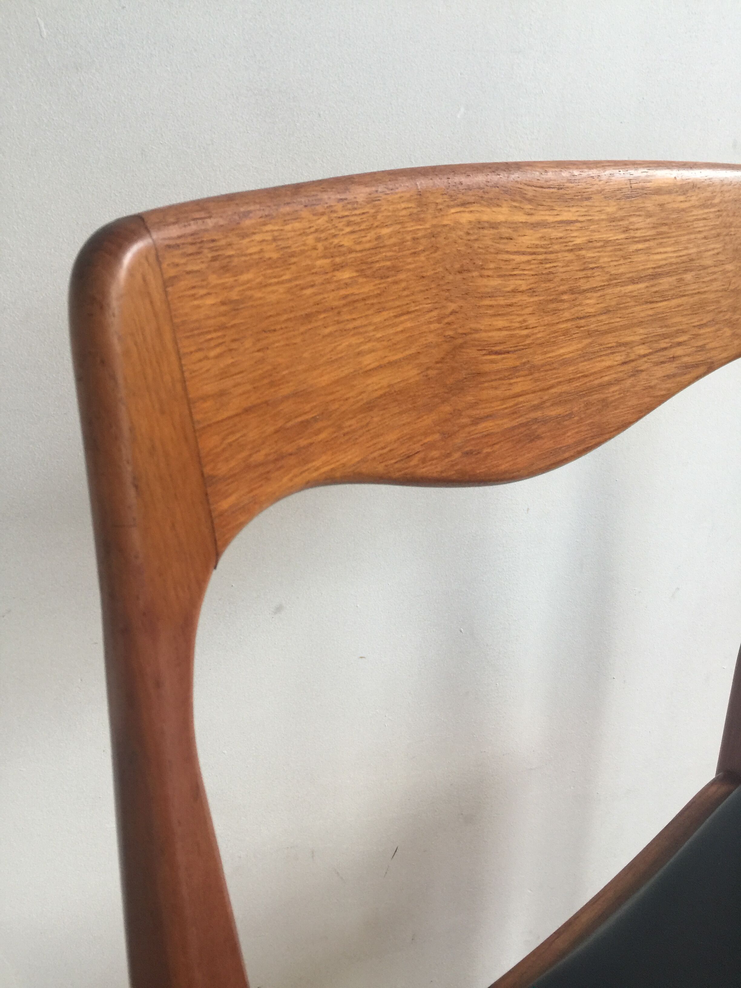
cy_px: 494
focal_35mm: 29
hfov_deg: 48.2
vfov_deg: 61.7
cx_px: 370
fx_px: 828
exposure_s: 1/17
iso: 80
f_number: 2.2
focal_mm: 4.15
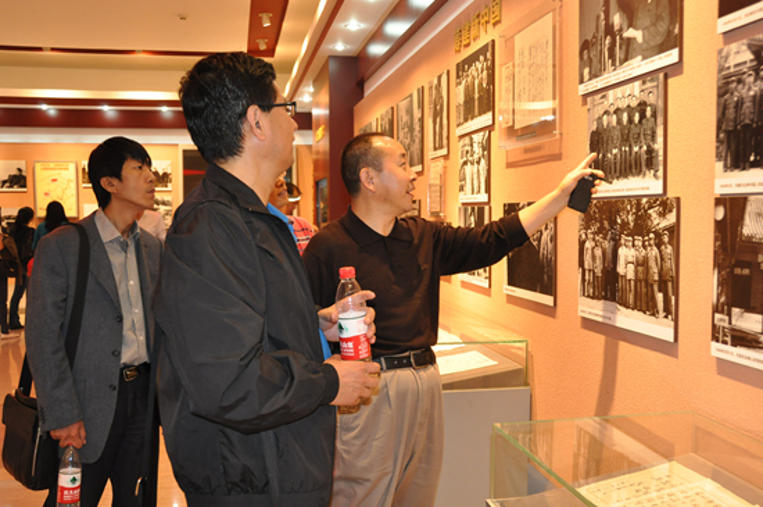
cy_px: 258
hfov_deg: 53.2
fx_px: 762
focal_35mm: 36
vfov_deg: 36.8
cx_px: 397
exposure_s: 1/80
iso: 800
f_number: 3.8
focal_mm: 22
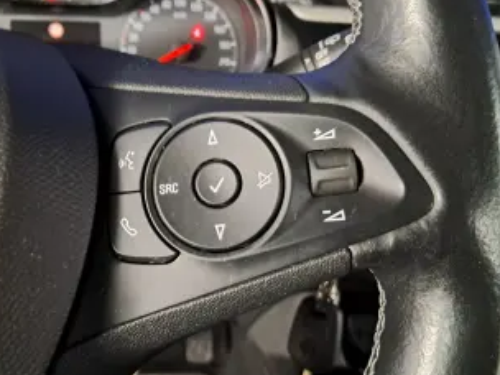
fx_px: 462
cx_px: 220
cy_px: 174
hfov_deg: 56.7
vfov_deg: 44.1
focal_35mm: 32
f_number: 1.8
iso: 1250
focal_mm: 4
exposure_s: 1/20
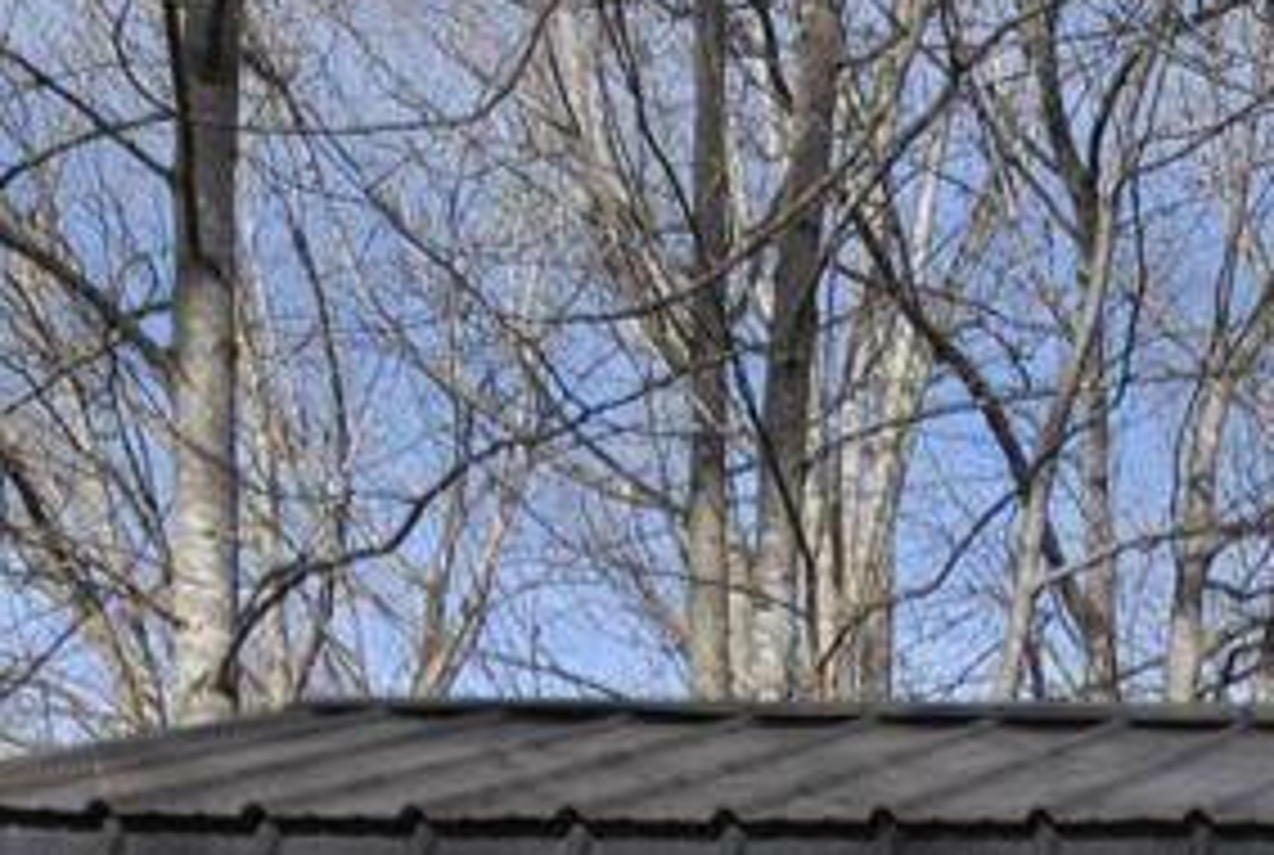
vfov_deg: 13.1
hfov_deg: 19.9
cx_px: 1787
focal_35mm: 91
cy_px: 1701
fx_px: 3239
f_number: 9
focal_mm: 11.5
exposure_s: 1/320
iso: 100
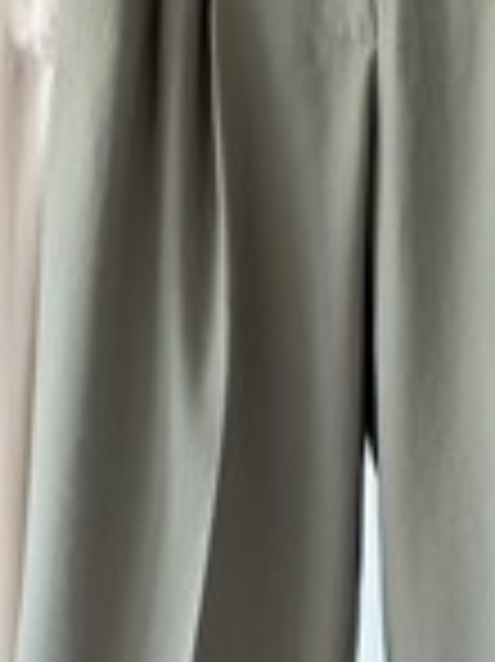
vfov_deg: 14.6
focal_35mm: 135
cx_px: 234
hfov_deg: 11.0
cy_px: 439
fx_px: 2578
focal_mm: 6.76
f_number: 1.78
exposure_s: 1/76
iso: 100
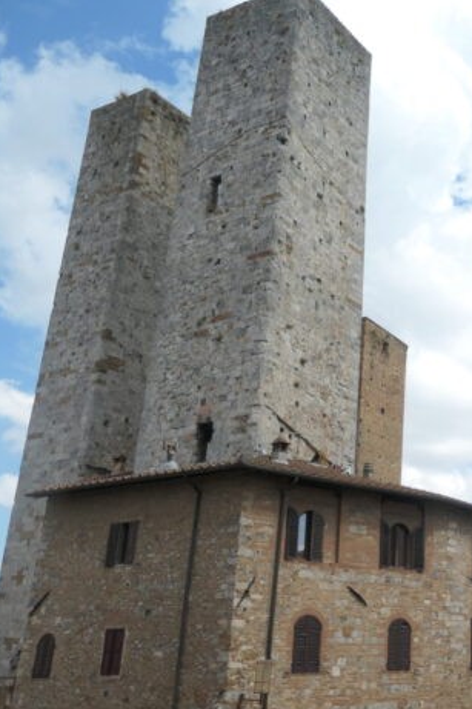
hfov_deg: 29.6
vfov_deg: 48.4
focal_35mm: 40
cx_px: 537
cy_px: 391
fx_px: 787
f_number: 4
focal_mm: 8.8
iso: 125
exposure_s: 1/800
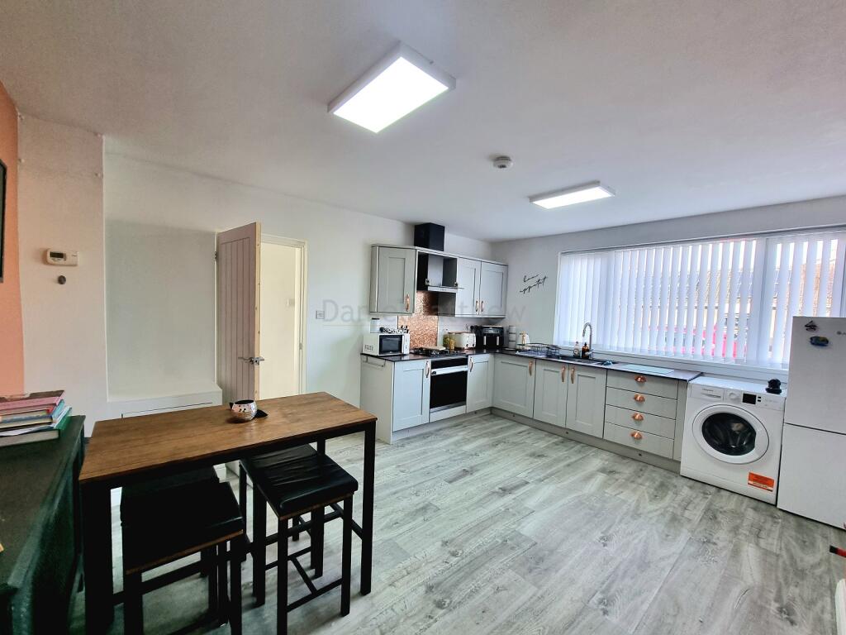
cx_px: 423
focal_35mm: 13
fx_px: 318
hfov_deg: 106.2
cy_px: 318
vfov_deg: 89.9
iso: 80
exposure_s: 1/100
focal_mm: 2.2
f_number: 2.2
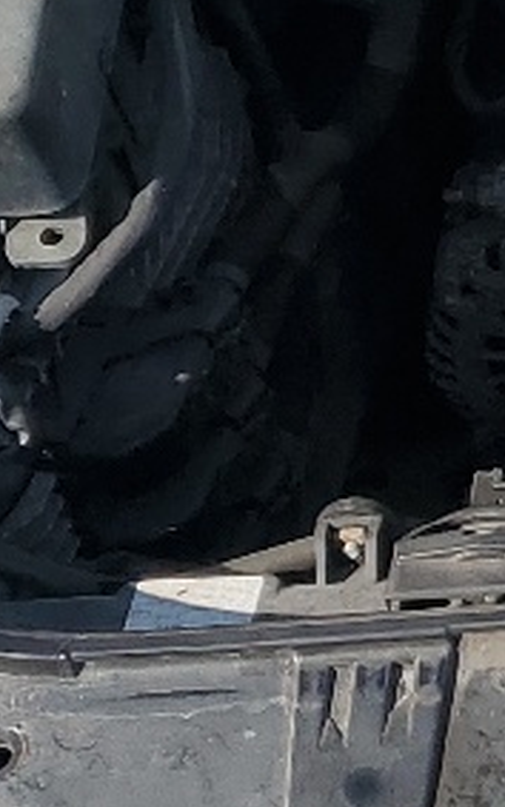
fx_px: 3433
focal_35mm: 156
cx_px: 1310
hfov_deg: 7.7
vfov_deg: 13.2
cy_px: -3
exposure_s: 1/3333
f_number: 1.5
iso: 50
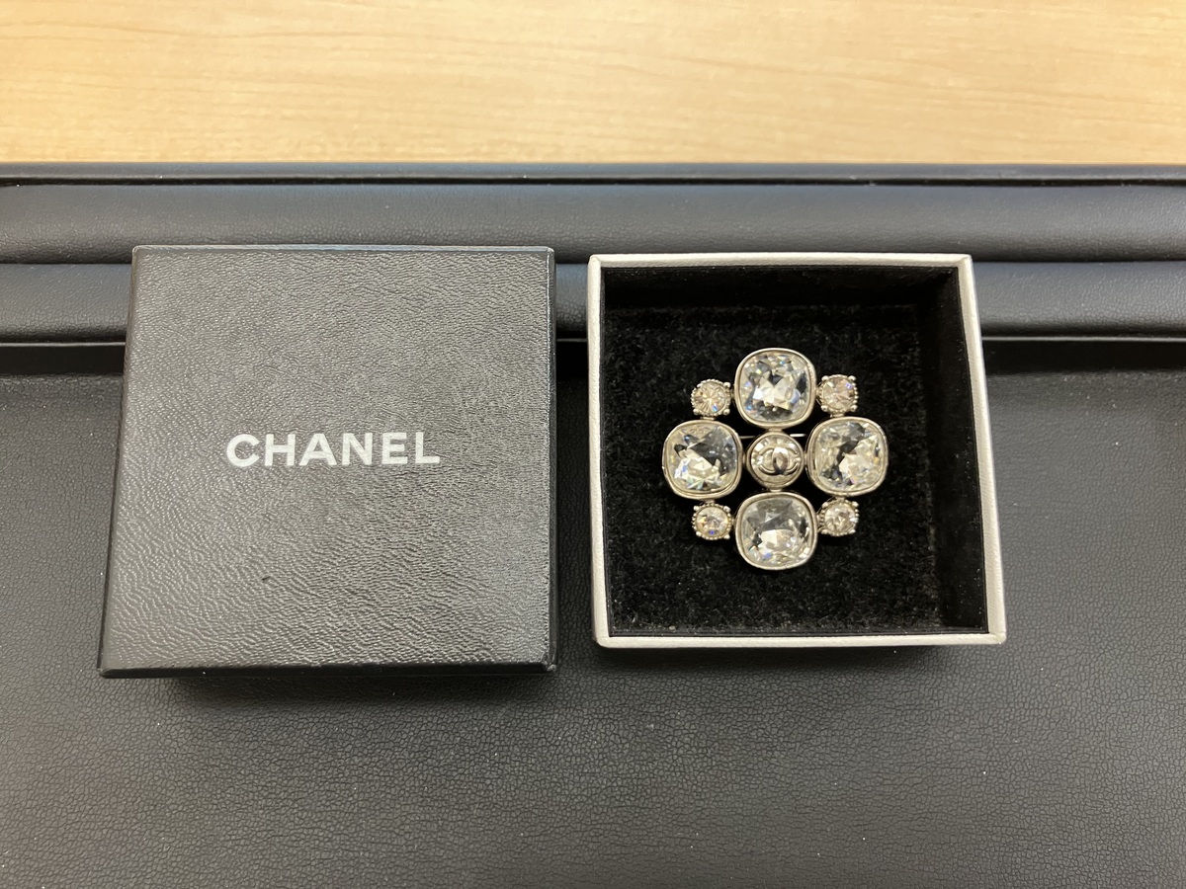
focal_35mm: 28
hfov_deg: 63.4
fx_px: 959
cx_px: 593
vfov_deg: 49.7
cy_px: 444
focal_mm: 3.99
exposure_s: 1/60
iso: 160
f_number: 1.8
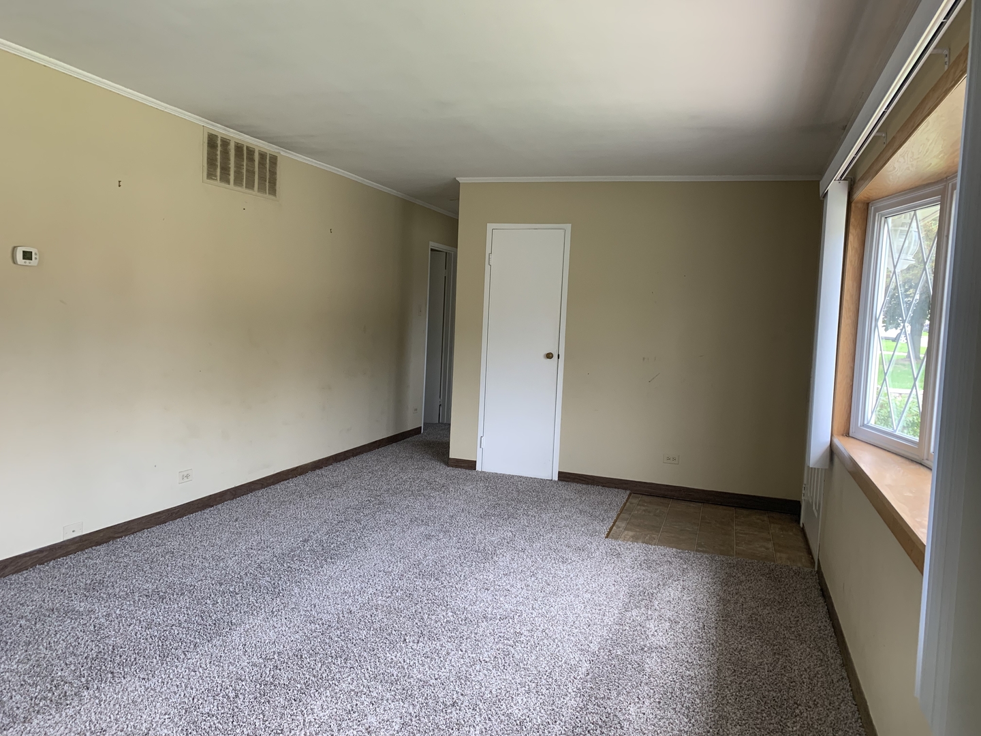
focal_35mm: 26
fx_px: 737
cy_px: 368
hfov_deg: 67.3
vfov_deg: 53.1
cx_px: 490
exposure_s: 1/102
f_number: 1.8
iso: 100
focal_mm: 4.25
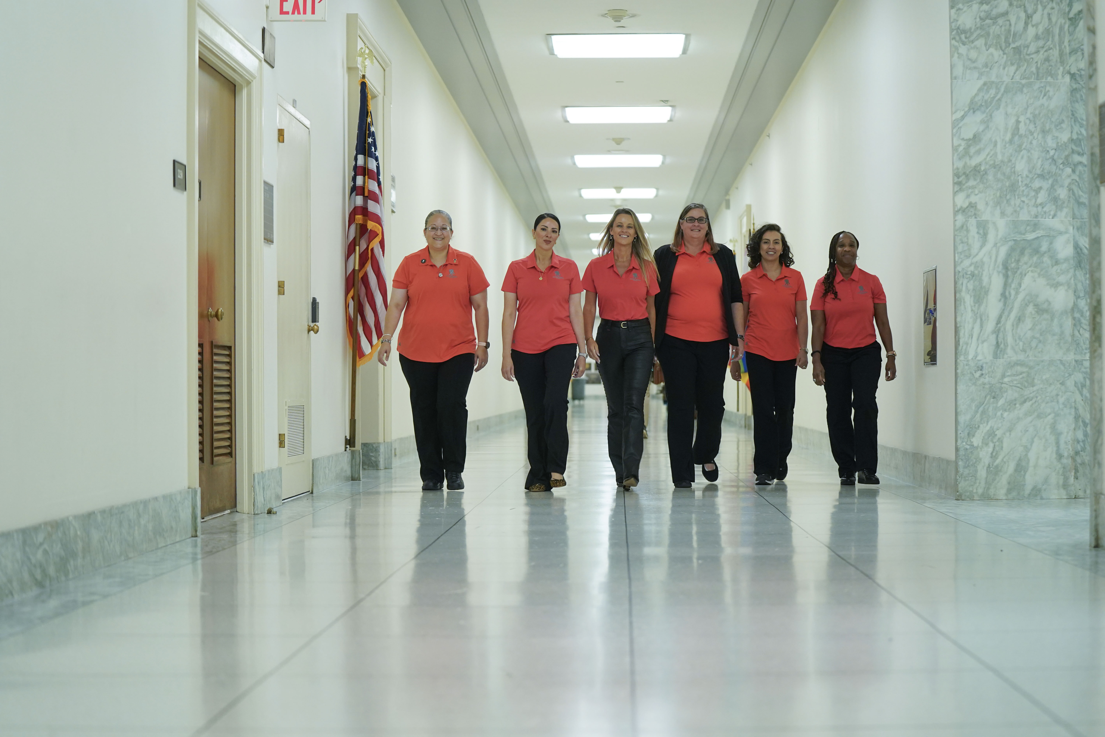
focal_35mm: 70
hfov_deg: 28.8
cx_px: 552
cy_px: 368
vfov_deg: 19.5
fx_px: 2148
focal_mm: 70
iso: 2000
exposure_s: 1/125
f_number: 2.8
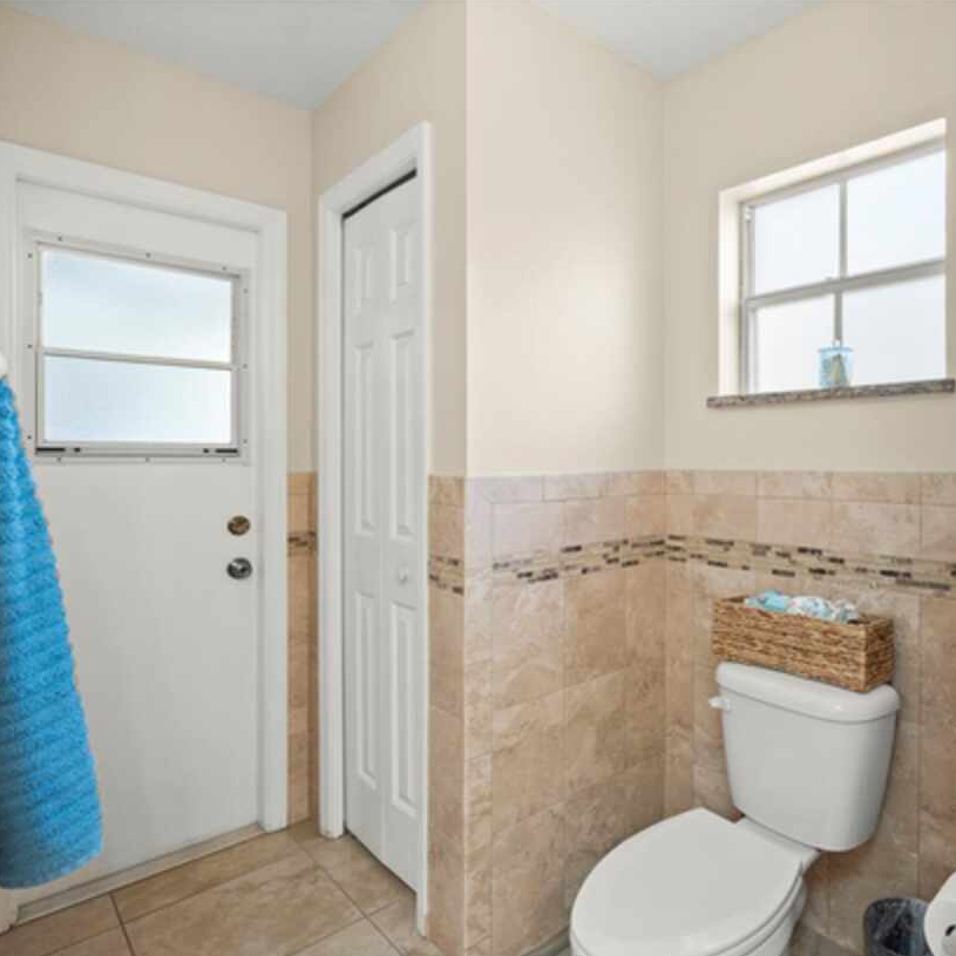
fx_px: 625
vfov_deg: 74.8
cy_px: 497
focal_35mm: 20
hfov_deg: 72.2
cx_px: 652
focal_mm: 10
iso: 100
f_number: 8
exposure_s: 1.6
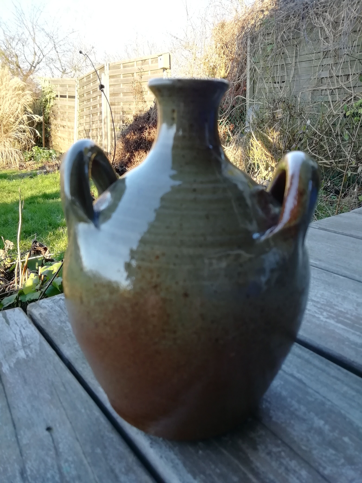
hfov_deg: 53.1
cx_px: 181
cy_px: 242
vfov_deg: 67.3
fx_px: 363
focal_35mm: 26
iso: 100
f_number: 2.2
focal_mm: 3.21
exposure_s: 1/100
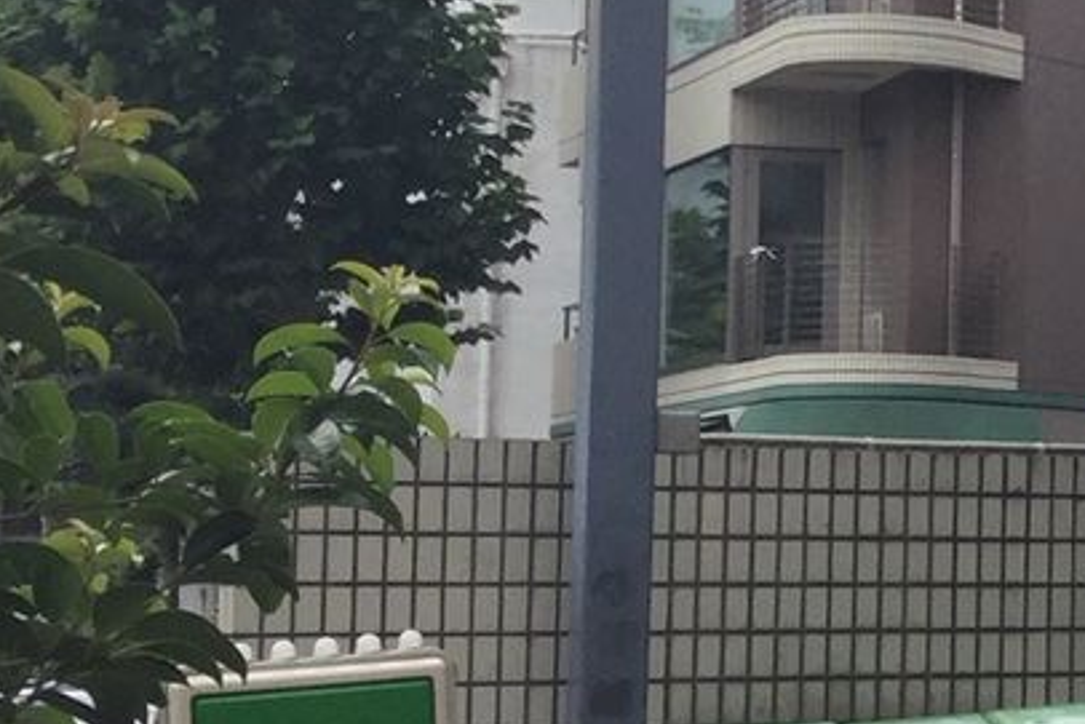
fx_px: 3829
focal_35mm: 127
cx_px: 1897
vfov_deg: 10.8
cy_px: 243
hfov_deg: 14.4
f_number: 2.4
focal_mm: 3.3
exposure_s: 1/574
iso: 25
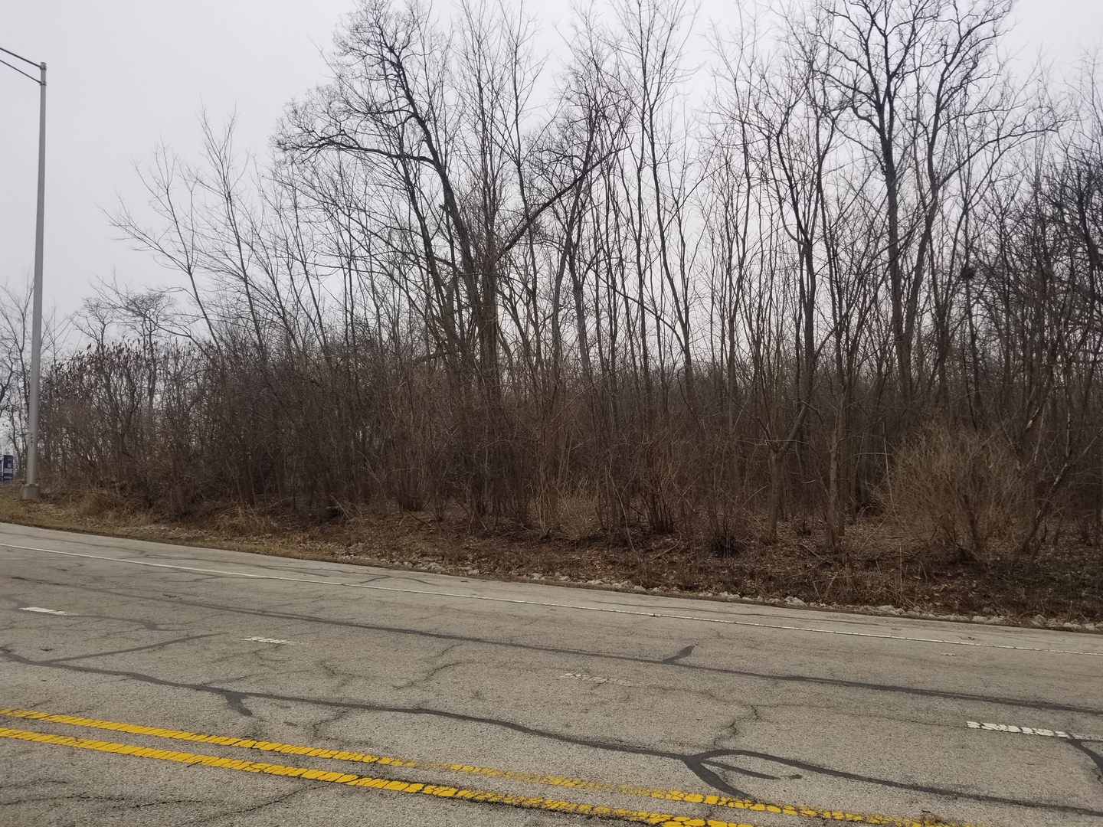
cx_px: 552
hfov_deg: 67.3
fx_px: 828
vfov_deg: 53.1
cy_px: 414
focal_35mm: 26
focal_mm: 4.3
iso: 50
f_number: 1.7
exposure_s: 1/195
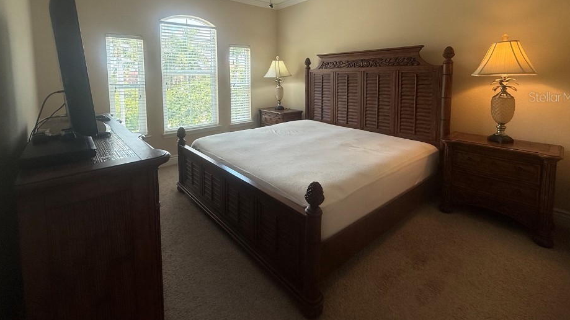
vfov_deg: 61.7
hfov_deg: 95.8
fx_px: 257
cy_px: 97
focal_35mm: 17
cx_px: 270
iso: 100
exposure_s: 1/120
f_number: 2.2
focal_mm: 2.22
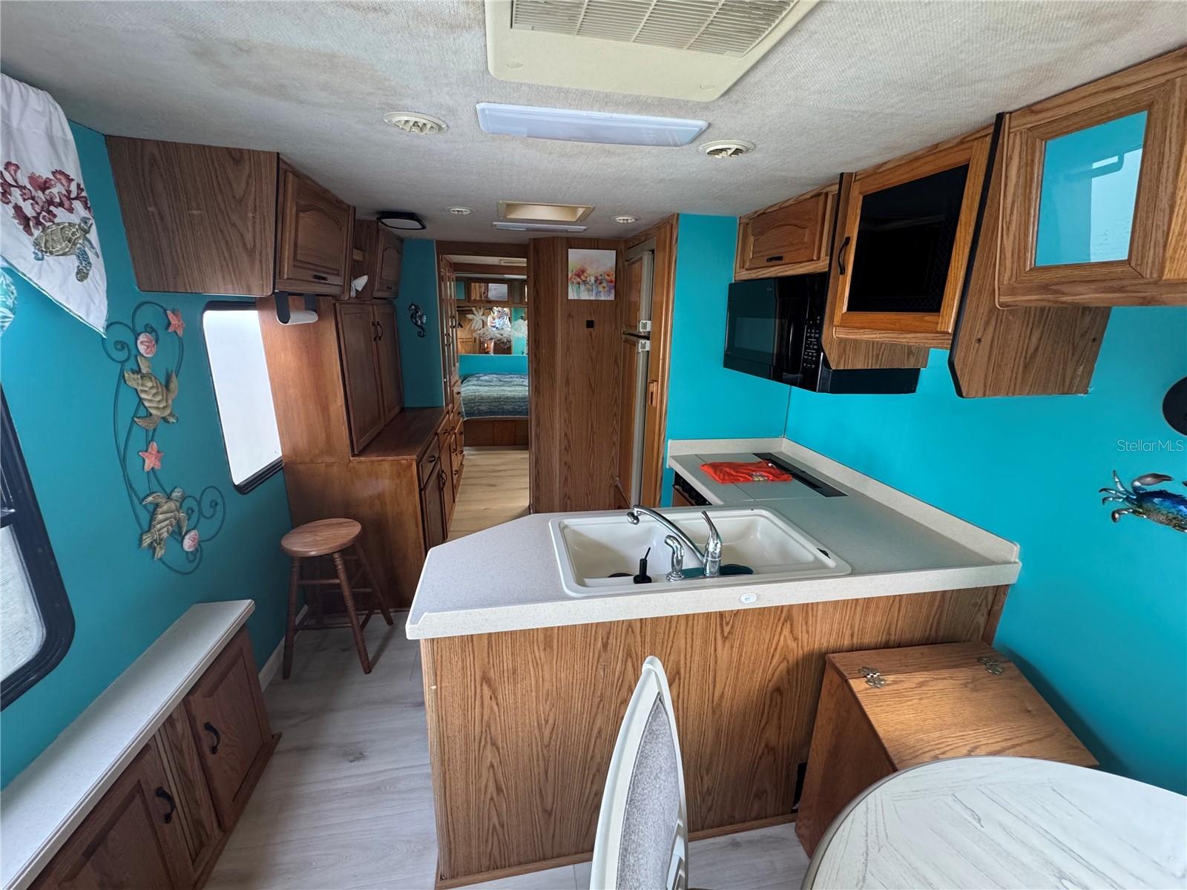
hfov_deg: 102.1
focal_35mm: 14
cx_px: 594
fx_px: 480
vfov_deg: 85.7
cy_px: 445
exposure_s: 1/48
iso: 320
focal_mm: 2.22
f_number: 2.2
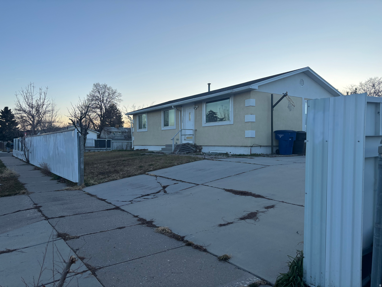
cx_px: 191
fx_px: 287
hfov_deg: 67.3
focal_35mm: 26
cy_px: 144
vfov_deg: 53.1
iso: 50
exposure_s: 1/1027
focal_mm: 5.96
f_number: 1.6
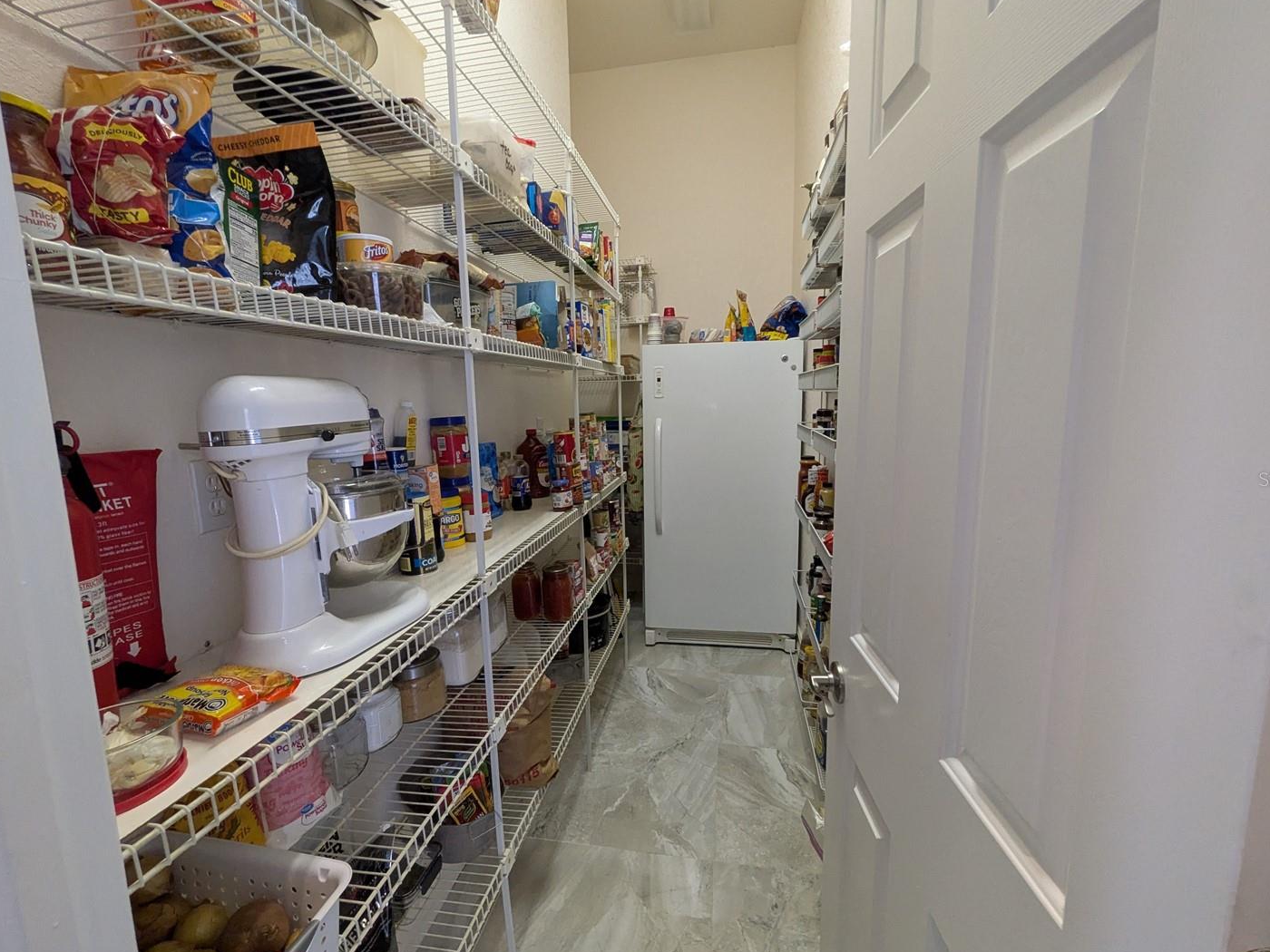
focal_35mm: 16
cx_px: 619
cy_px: 479
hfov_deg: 94.5
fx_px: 587
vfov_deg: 78.1
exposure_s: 1/120
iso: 554
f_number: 2.2
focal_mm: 1.83
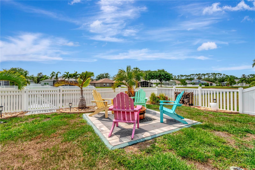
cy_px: 85
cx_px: 128
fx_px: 106
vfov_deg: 77.3
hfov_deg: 100.4
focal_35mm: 15
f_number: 7.1
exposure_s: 1/2000
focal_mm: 10
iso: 500
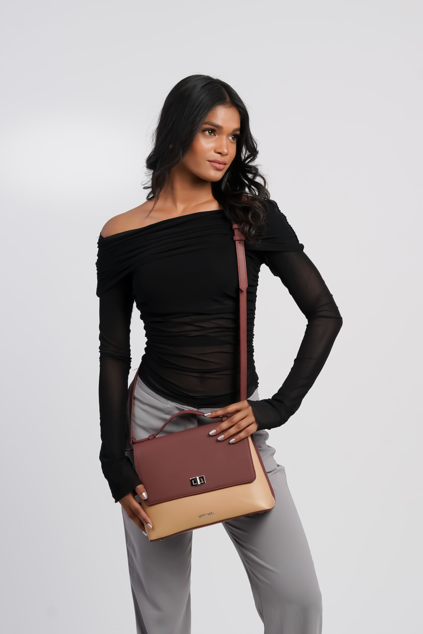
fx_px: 1321
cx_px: 212
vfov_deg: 27.0
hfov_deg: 18.2
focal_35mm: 75
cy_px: 317
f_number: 6.3
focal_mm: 50
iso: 400
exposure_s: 1/200
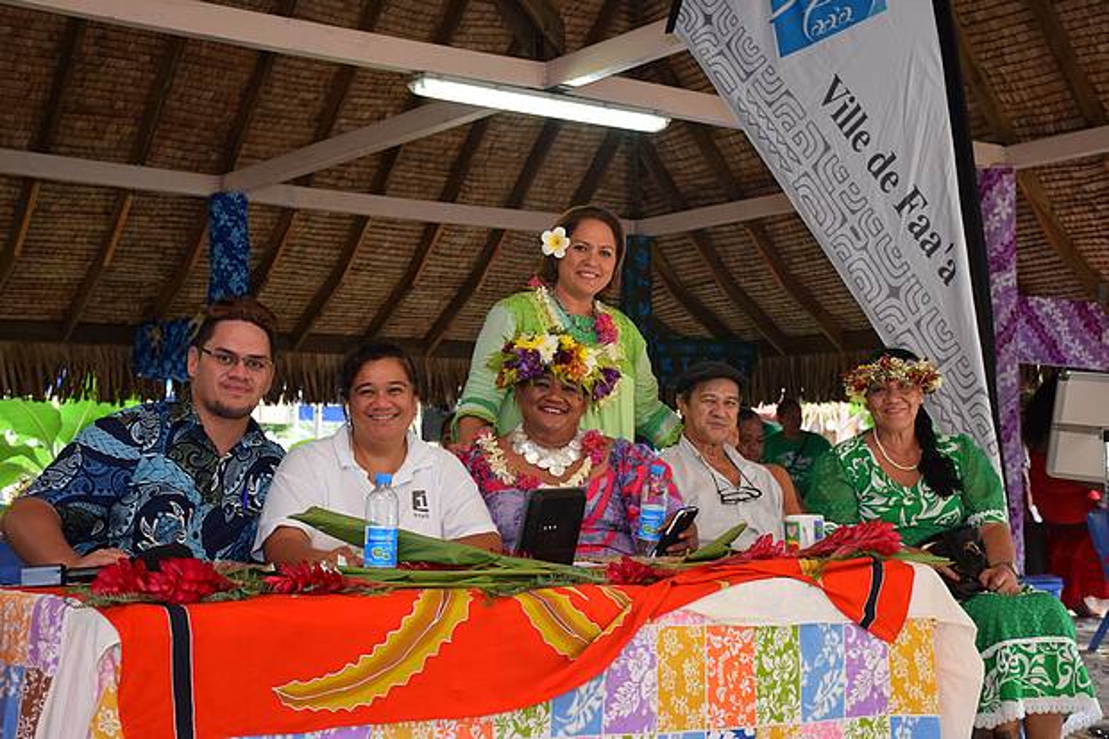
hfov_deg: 37.9
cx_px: 554
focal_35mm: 52
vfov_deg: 25.7
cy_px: 370
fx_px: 1617
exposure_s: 1/100
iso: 800
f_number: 5
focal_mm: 35
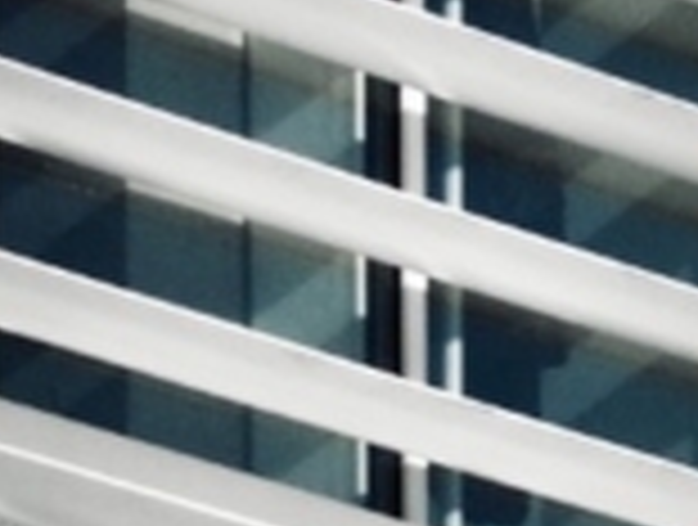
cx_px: 1783
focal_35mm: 1100
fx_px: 22232
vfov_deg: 1.4
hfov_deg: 1.8
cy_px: 378
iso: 100
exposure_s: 1/400
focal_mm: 30.1
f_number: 2.8
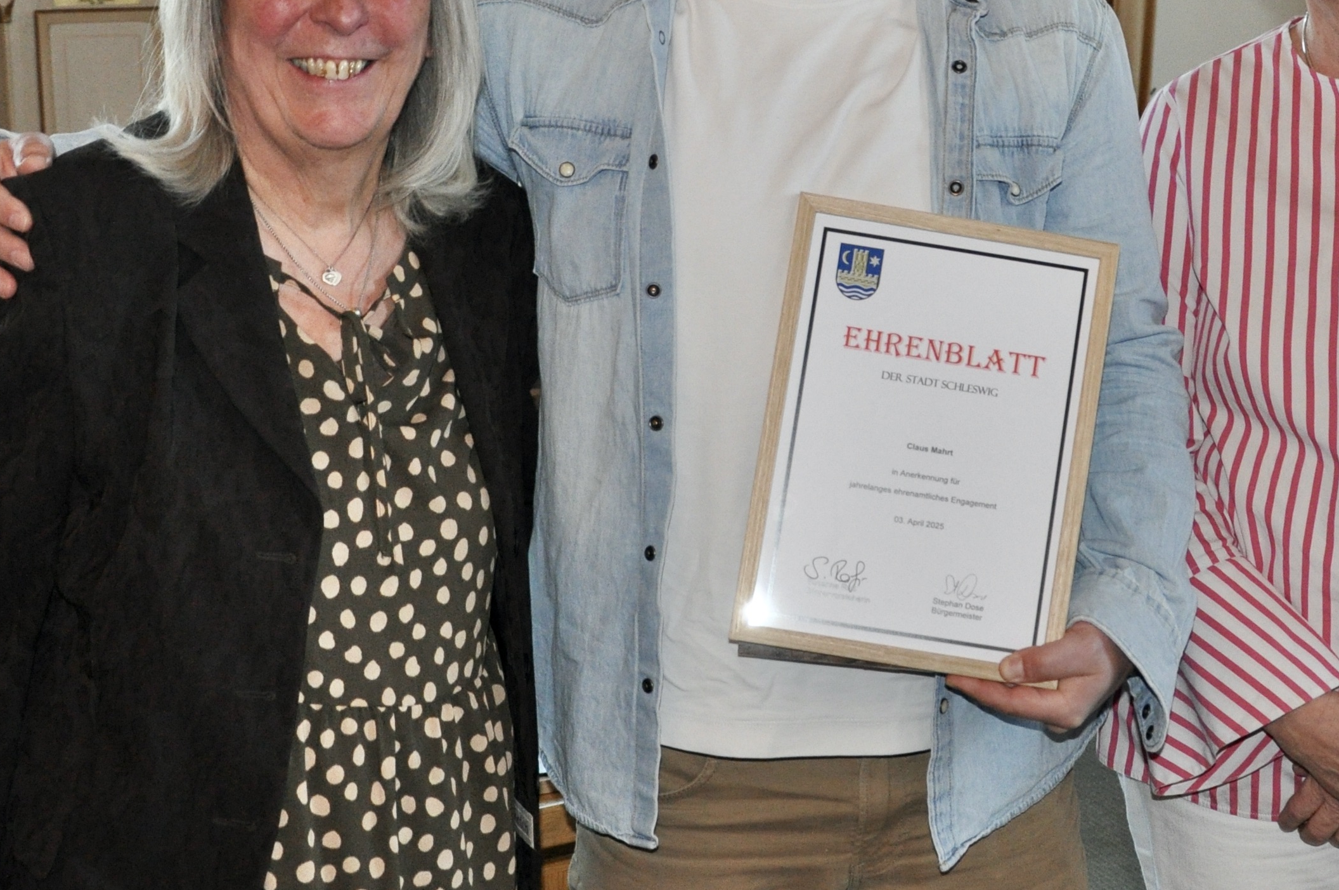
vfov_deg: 20.2
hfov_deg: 29.9
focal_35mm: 67
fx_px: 2489
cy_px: 355
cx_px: 874
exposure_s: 1/60
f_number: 3.8
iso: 800
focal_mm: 22
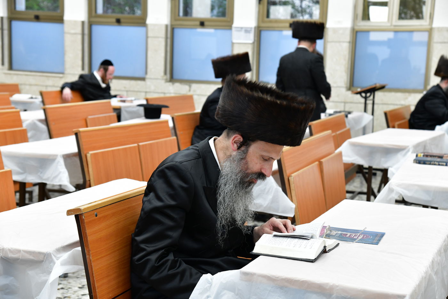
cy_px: 150
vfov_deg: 20.6
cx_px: 224
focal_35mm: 66
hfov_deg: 30.5
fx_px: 821
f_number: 5.6
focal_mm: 66
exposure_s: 1/100
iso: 2000
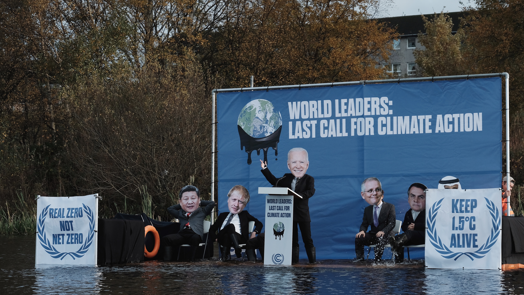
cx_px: 263
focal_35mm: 124
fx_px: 1723
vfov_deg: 9.8
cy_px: 146
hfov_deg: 17.3
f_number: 7.1
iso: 800
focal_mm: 78.7
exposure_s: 1/640
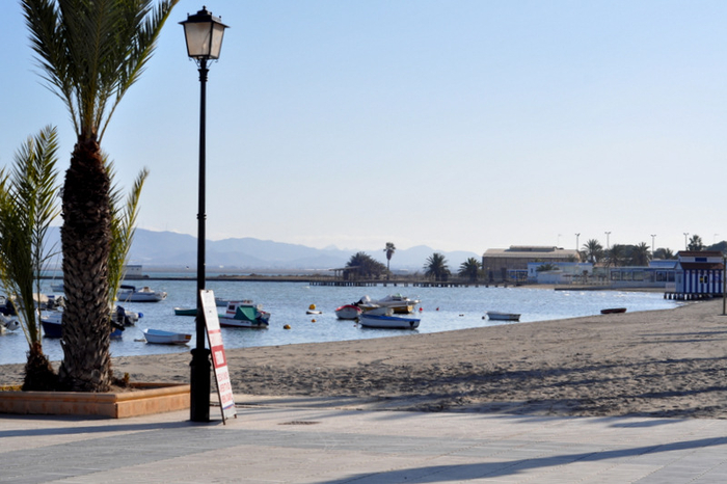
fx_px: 1514
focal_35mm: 75
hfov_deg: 27.0
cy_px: 242
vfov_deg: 18.2
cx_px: 364
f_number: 10
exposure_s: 1/400
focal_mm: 50
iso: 200
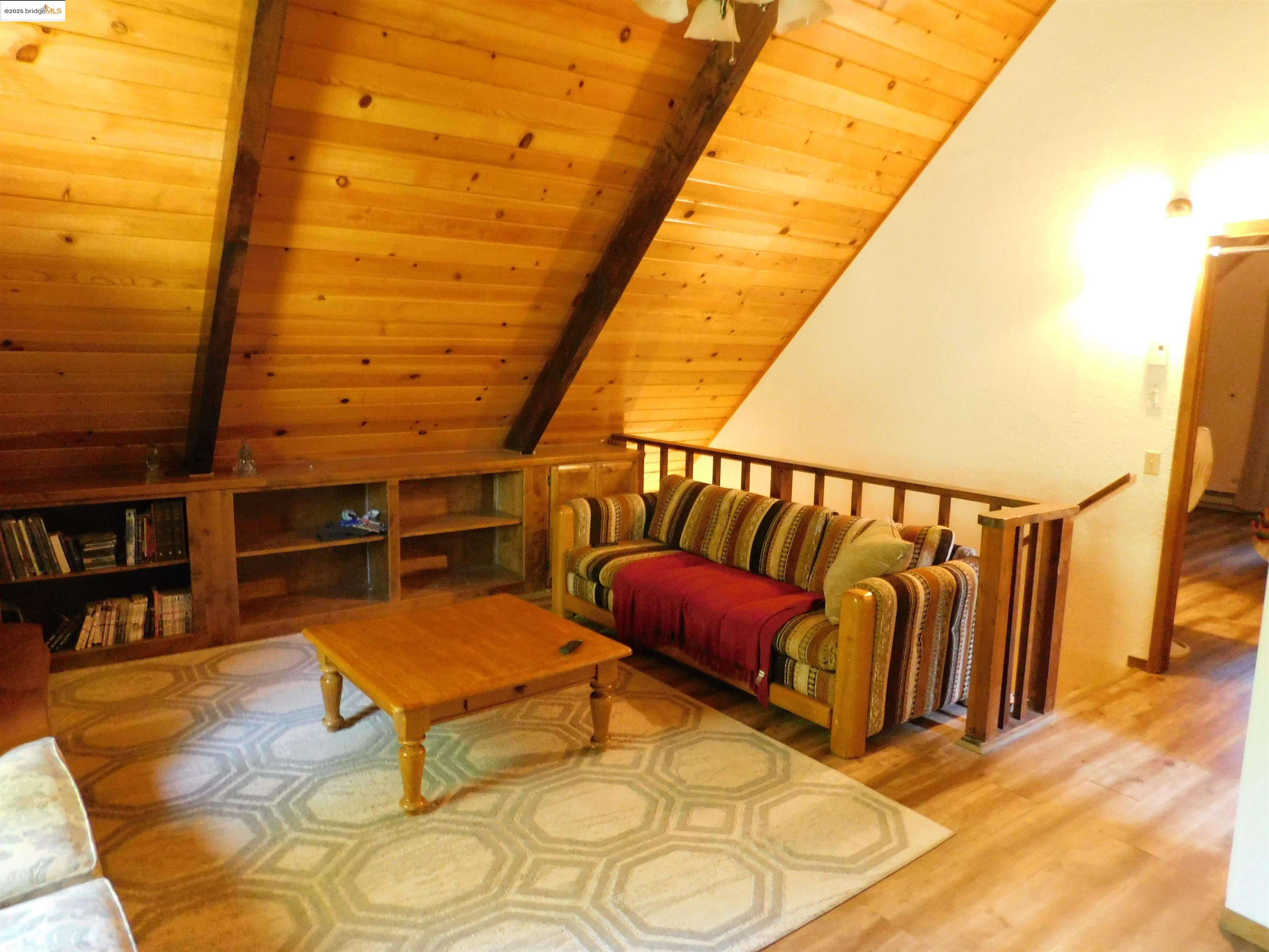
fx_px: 843
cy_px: 476
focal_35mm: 23
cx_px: 634
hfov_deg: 73.9
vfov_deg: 58.9
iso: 800
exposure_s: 1/5
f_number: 3
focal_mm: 4
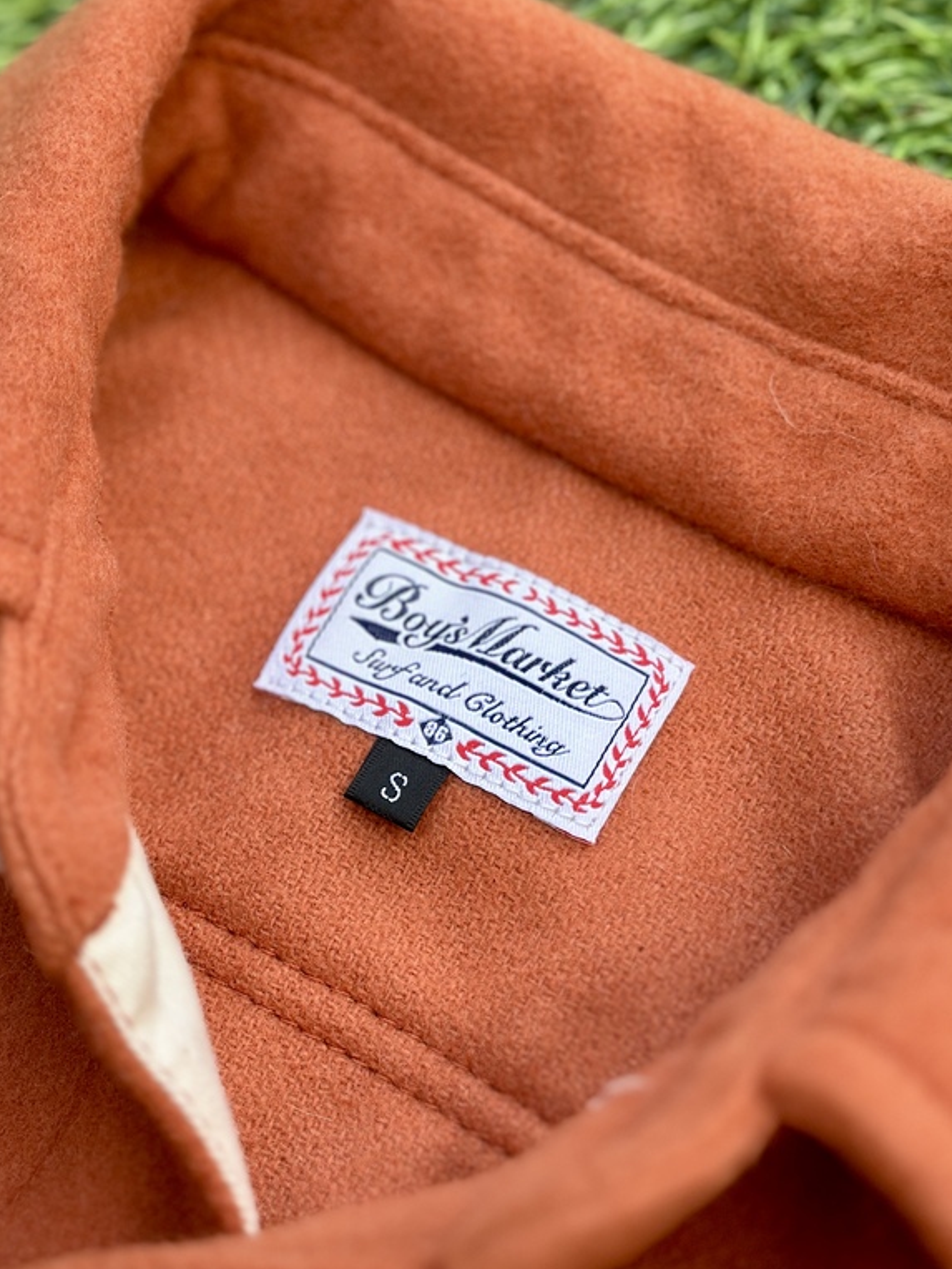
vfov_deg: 29.0
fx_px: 2457
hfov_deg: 21.9
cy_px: 644
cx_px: 439
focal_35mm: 67
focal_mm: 6.86
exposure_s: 1/450
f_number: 1.78
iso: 80
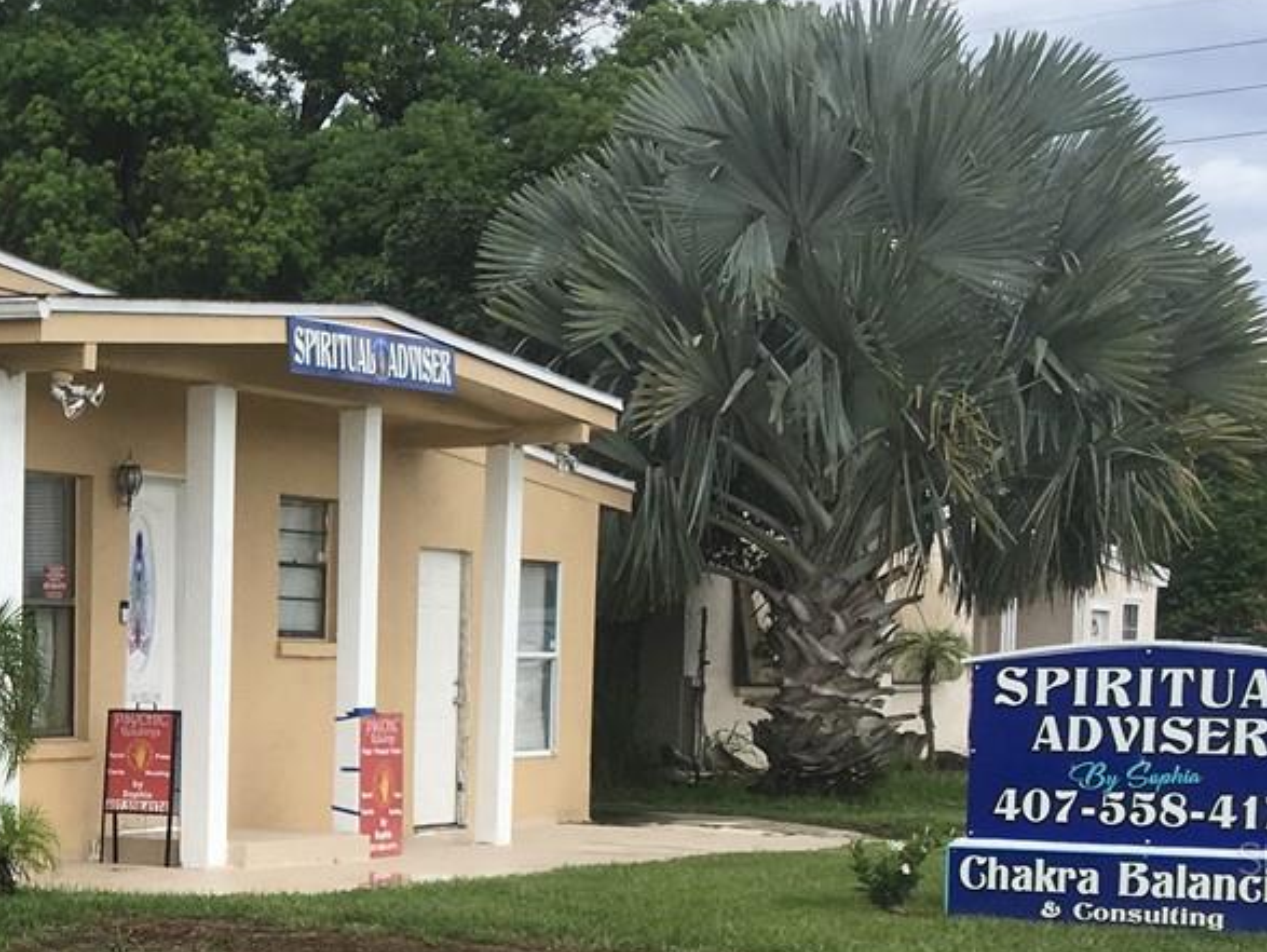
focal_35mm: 79
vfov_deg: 18.4
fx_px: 2893
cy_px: 857
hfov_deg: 22.6
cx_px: -285
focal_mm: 4.15
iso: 25
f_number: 2.2
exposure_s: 1/855
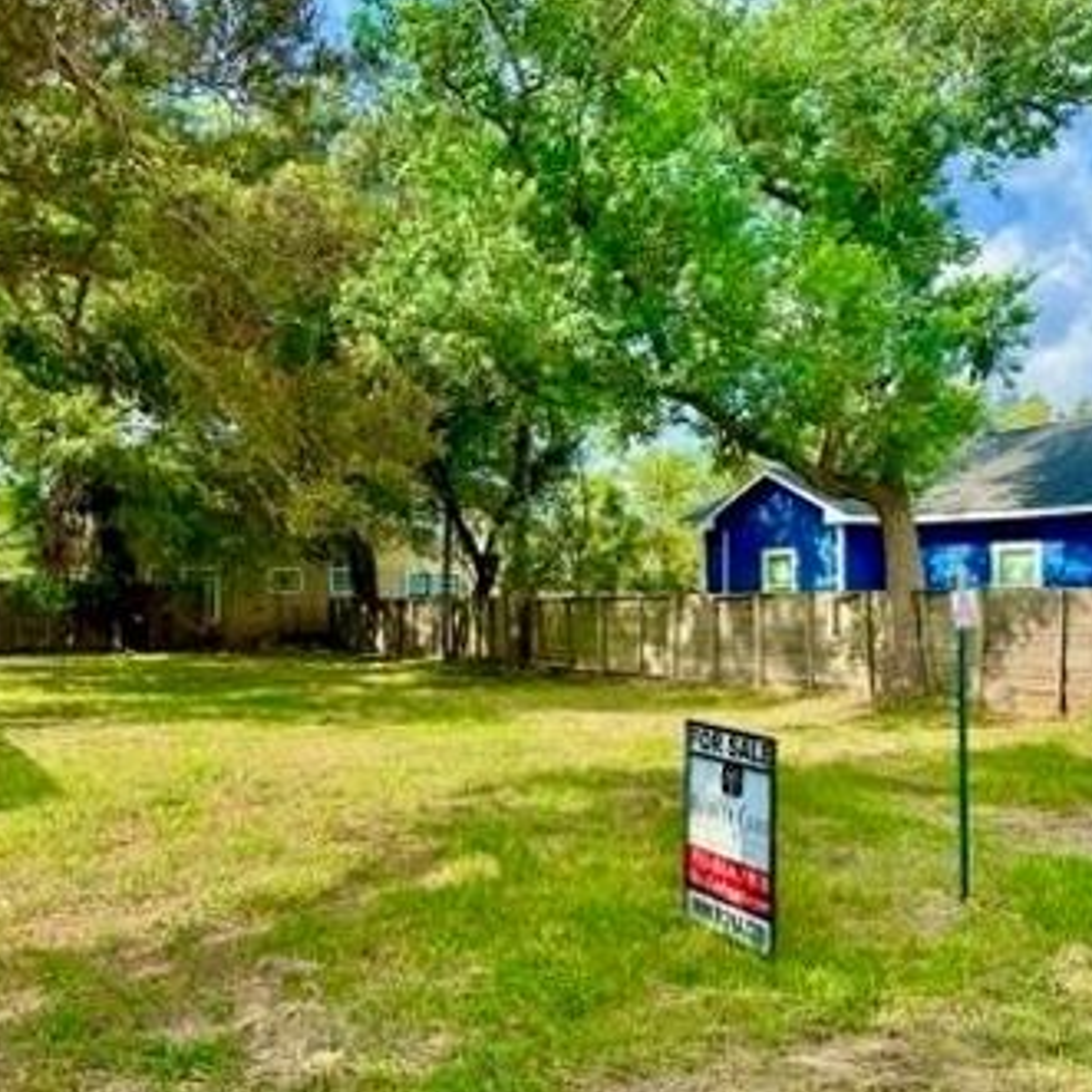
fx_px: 1142
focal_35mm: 32
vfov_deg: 51.1
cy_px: 576
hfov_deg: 51.1
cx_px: 518
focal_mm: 6.86
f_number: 1.78
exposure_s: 1/1453
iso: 80
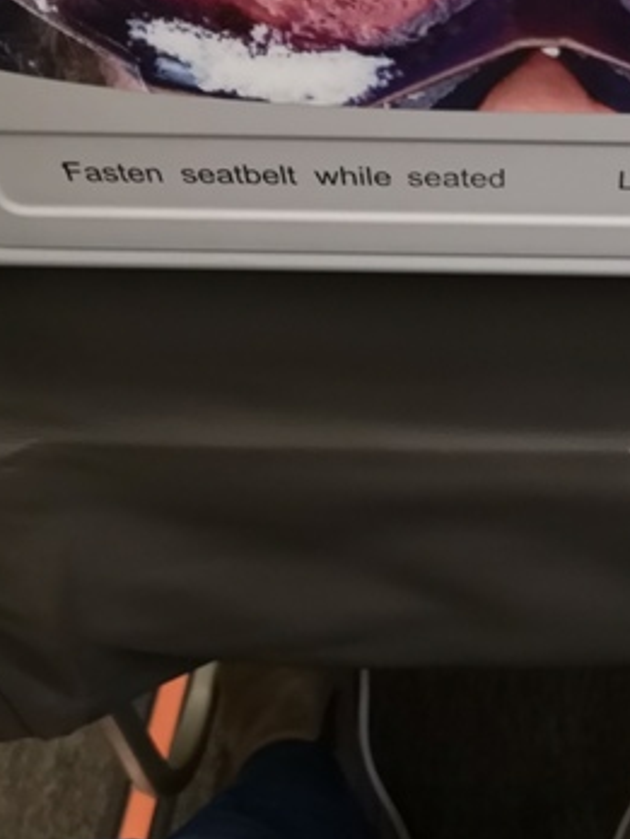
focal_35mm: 62
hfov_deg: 23.0
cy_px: 270
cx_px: 574
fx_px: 1505
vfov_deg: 30.9
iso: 1250
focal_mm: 3.95
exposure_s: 1/17.1
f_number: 1.8
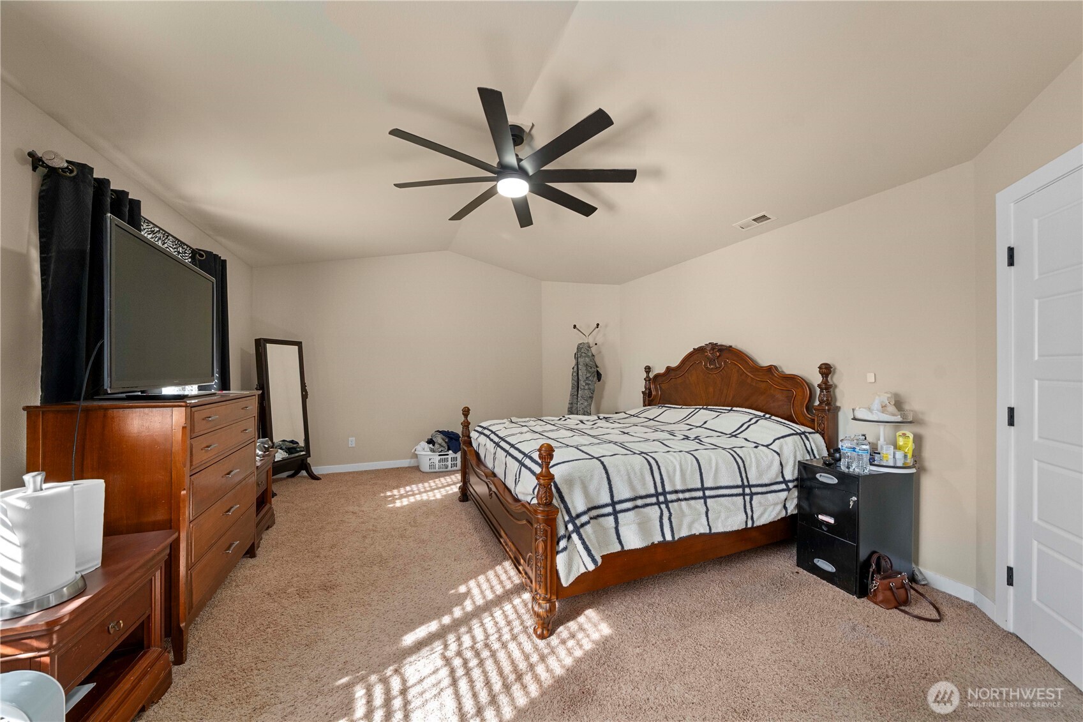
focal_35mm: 12
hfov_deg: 112.6
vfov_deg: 90.0
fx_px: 361
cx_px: 542
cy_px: 361
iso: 1000
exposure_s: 1/6
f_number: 6.7
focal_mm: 12
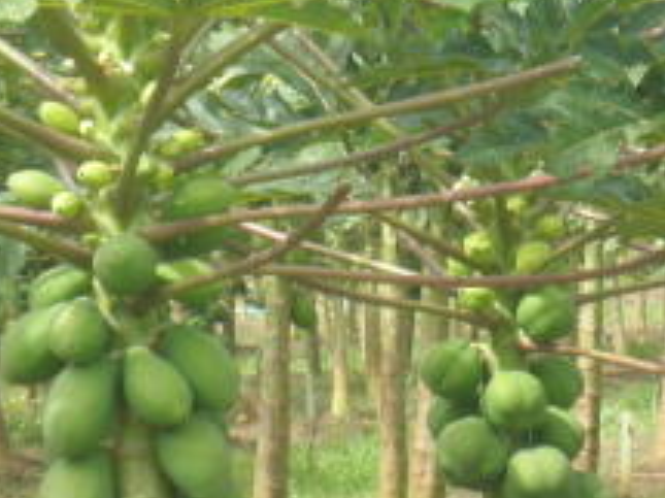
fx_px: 6336
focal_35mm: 330
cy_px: 176
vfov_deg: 4.5
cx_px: 569
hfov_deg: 6.0
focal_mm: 19.6
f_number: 5.8
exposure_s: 1/100
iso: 80
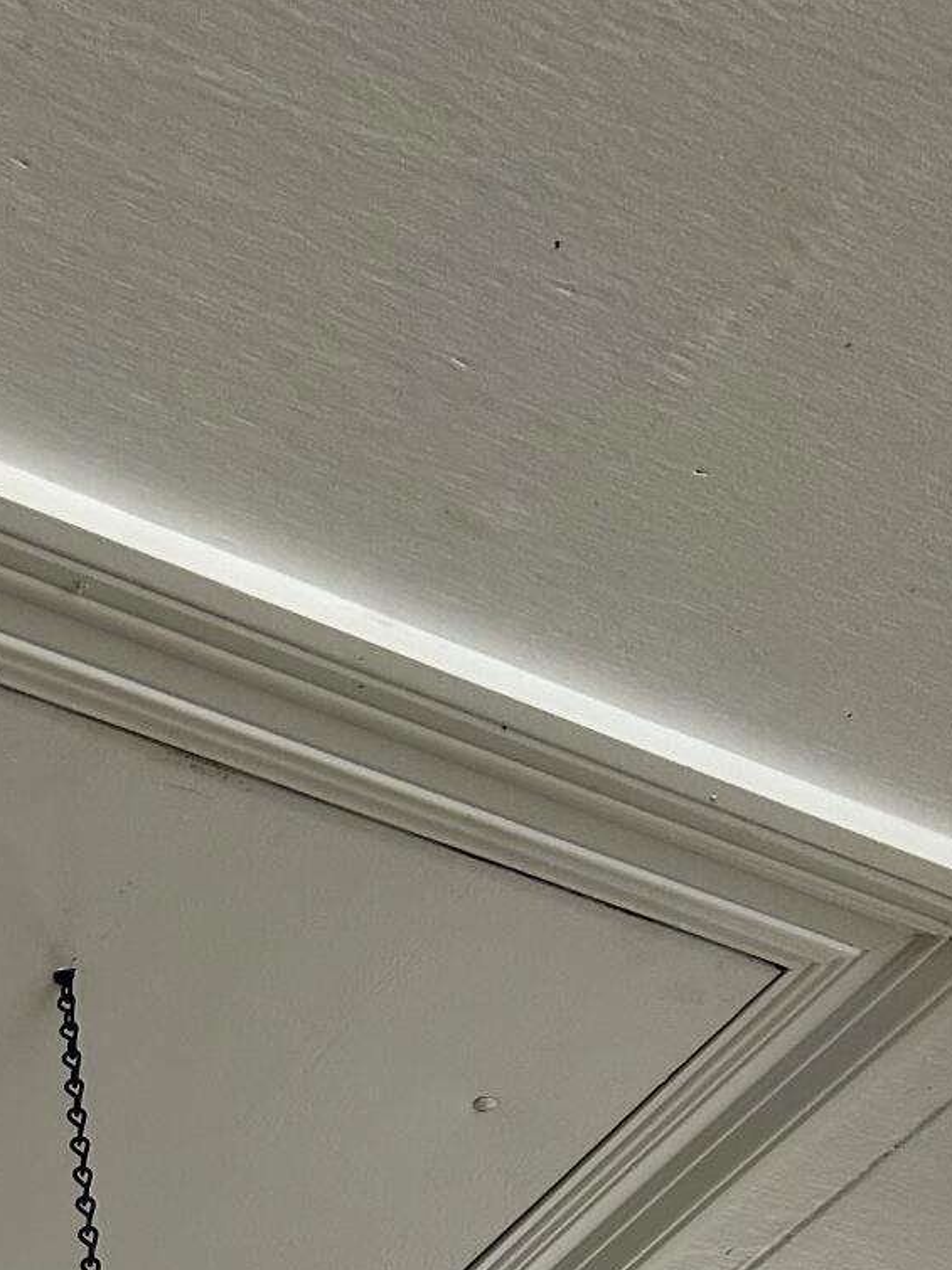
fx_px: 2532
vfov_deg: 24.4
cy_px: 1679
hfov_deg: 20.2
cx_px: -121
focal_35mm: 69
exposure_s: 1/100
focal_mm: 5.7
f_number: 1.5
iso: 125
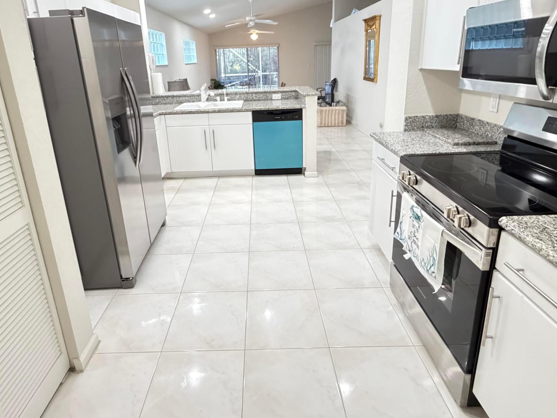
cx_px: 258
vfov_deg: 64.6
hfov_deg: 81.6
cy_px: 147
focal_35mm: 20
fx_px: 322
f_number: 2.2
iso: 1000
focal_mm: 2.22
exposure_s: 1/60
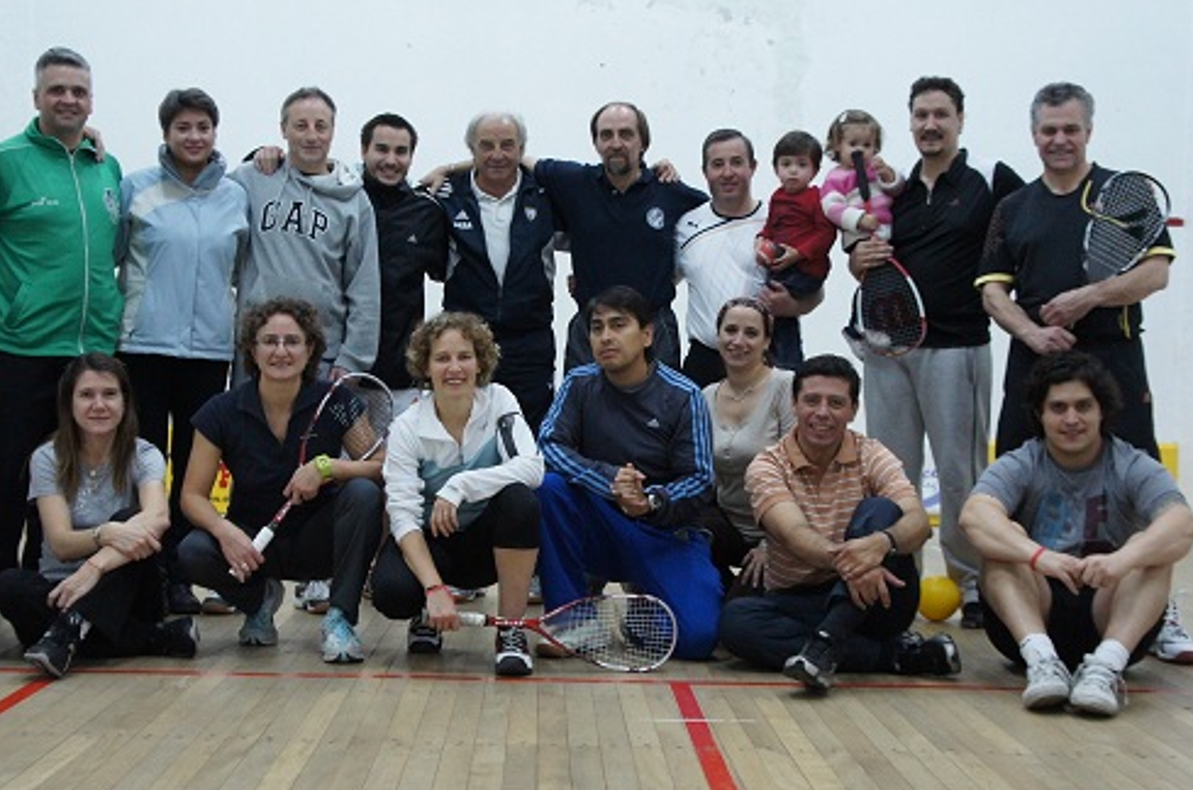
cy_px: 473
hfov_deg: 37.8
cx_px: 543
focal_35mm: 53
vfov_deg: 25.5
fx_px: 1743
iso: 1600
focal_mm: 25
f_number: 4
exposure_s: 1/80
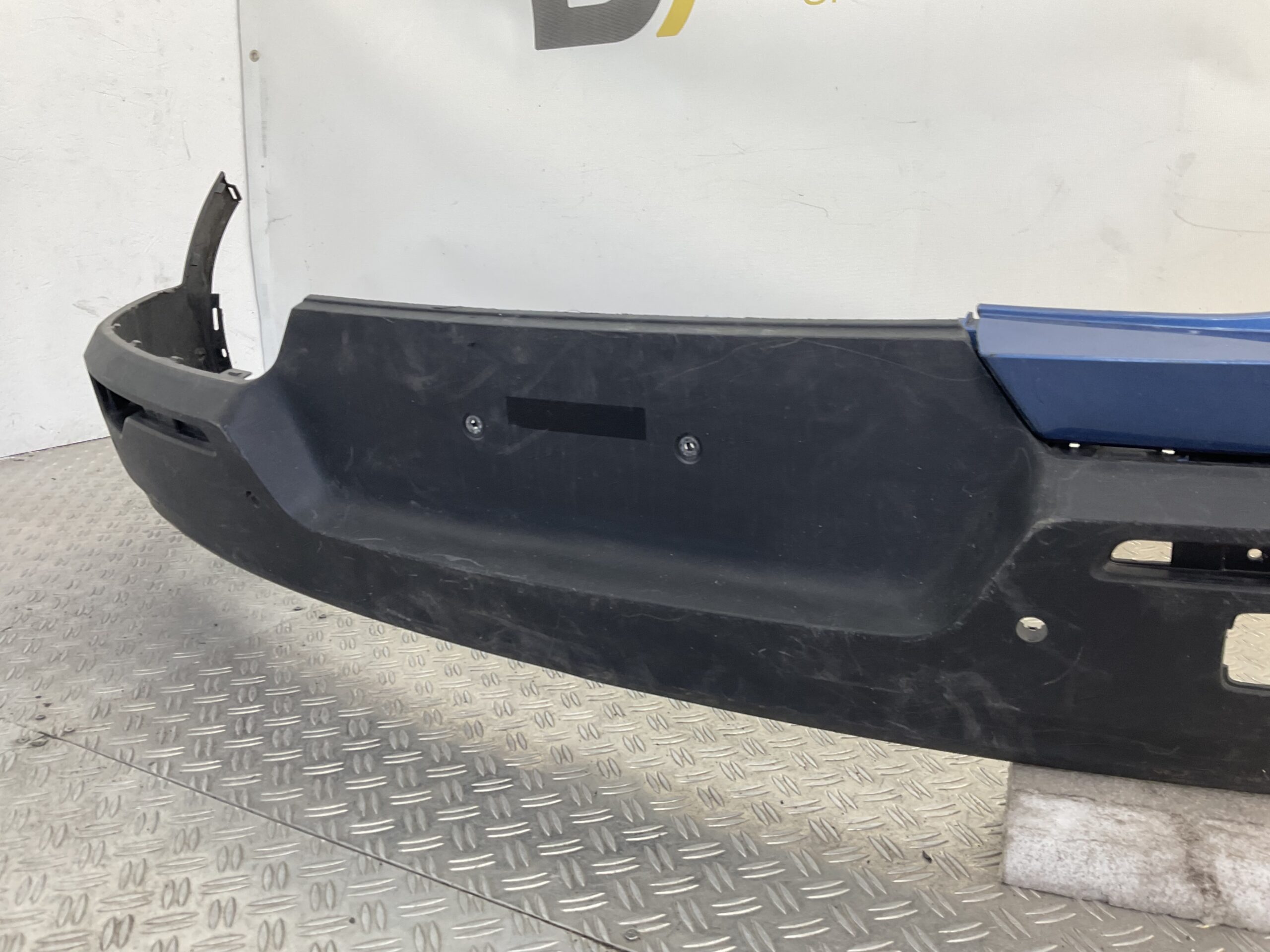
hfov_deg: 61.7
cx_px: 635
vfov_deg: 48.2
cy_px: 476
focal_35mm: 29
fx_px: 1064
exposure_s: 1/120
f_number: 1.8
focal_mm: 3
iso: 25
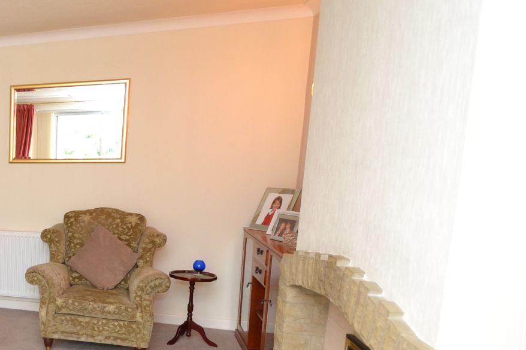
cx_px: -77
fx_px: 511
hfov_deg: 41.2
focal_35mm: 35
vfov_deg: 37.3
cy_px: 241
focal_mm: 10
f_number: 3.5
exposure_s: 1/60
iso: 720
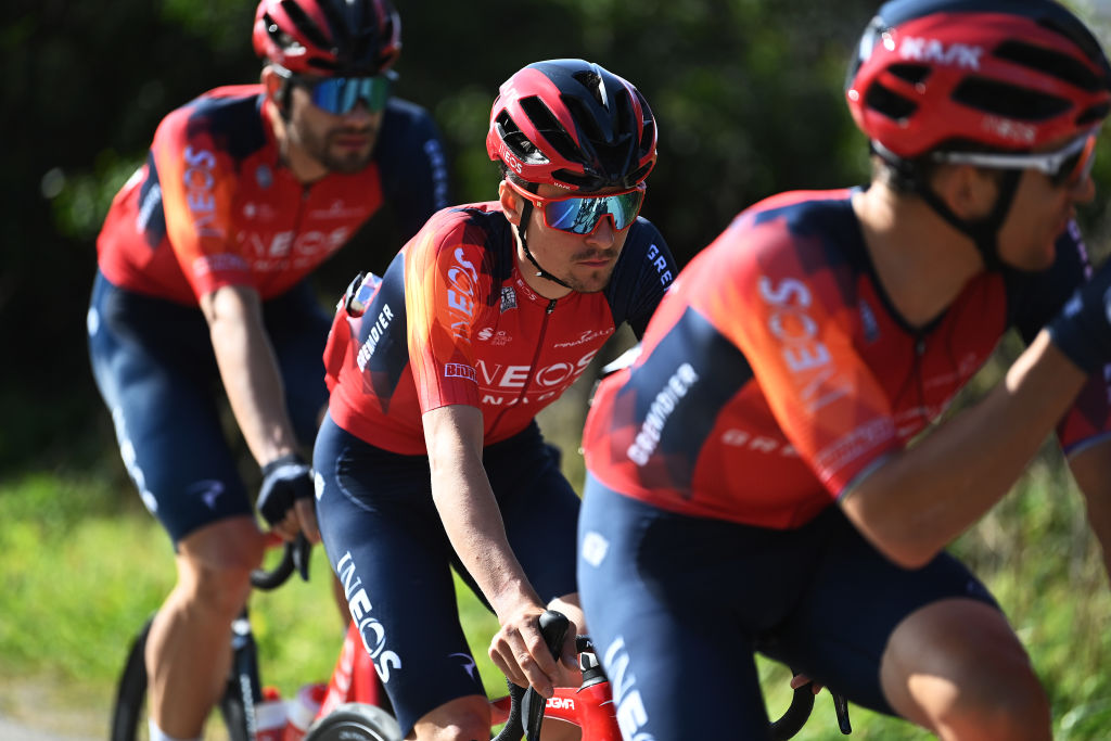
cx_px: 556
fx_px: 5401
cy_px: 370
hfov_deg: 11.7
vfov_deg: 7.8
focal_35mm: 175
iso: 320
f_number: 2.8
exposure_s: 1/2500
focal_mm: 175
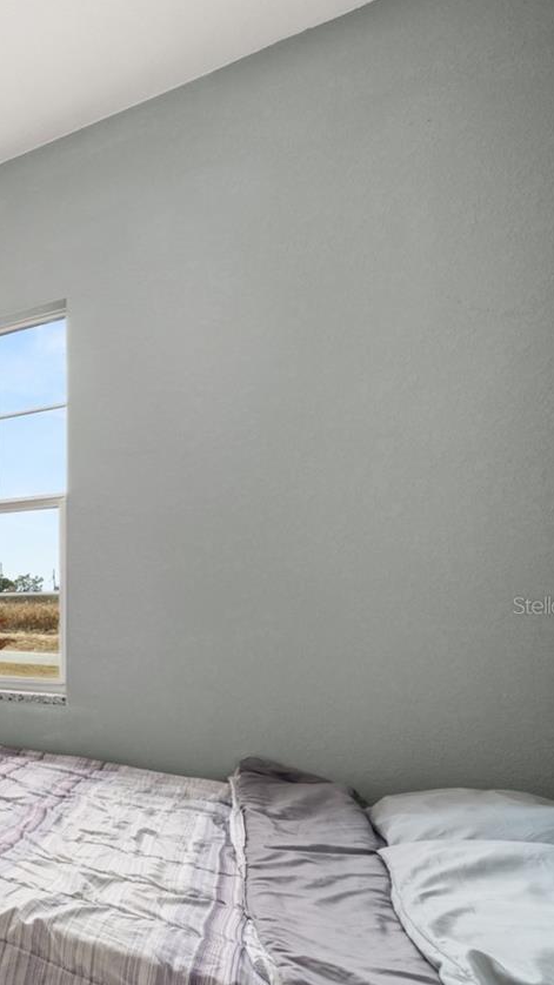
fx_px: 627
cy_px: 605
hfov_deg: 27.2
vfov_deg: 75.2
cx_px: -323
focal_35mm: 24
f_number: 11
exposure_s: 1/2
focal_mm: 12
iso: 400
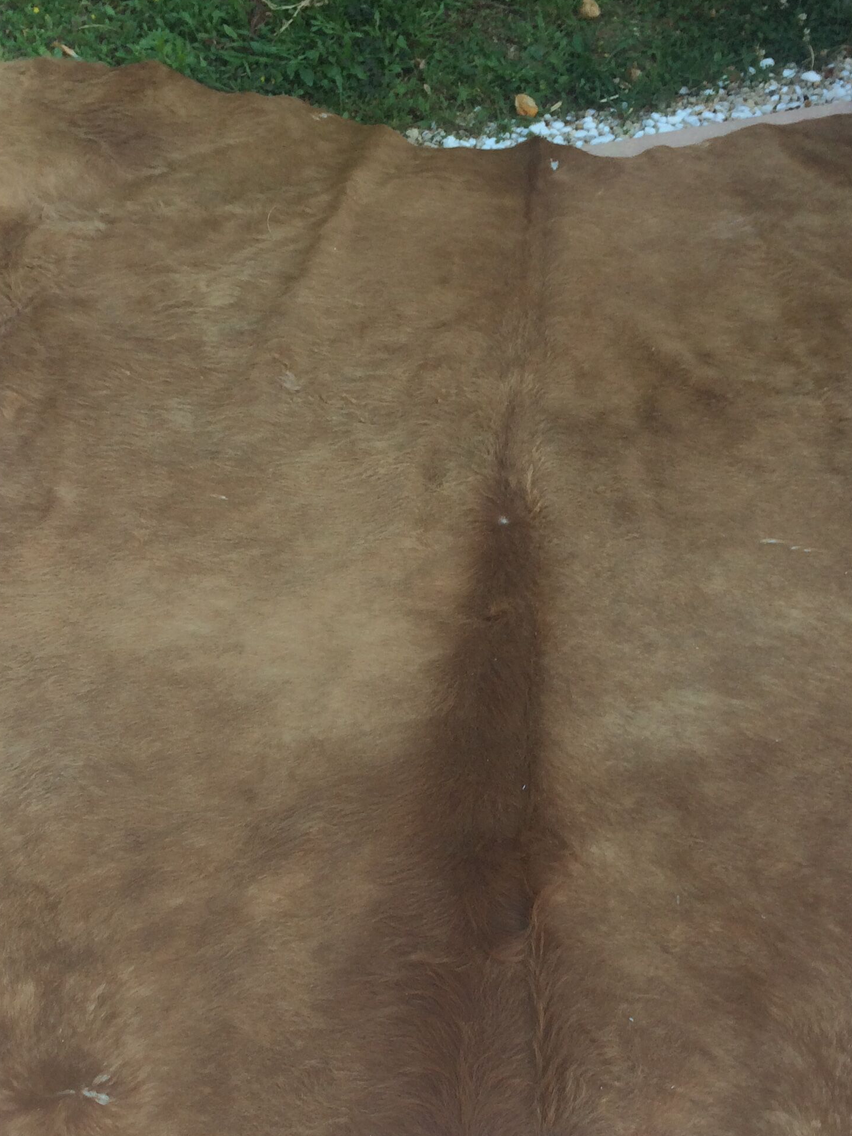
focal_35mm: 49
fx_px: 1608
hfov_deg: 29.7
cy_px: 738
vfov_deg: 38.6
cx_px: 393
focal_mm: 4.15
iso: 32
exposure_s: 1/360
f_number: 2.2
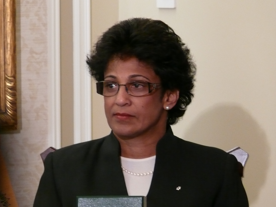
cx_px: 138
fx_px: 3500
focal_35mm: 439
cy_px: 104
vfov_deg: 3.4
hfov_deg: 4.5
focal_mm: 65.1
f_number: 3.6
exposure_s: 1/25
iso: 400
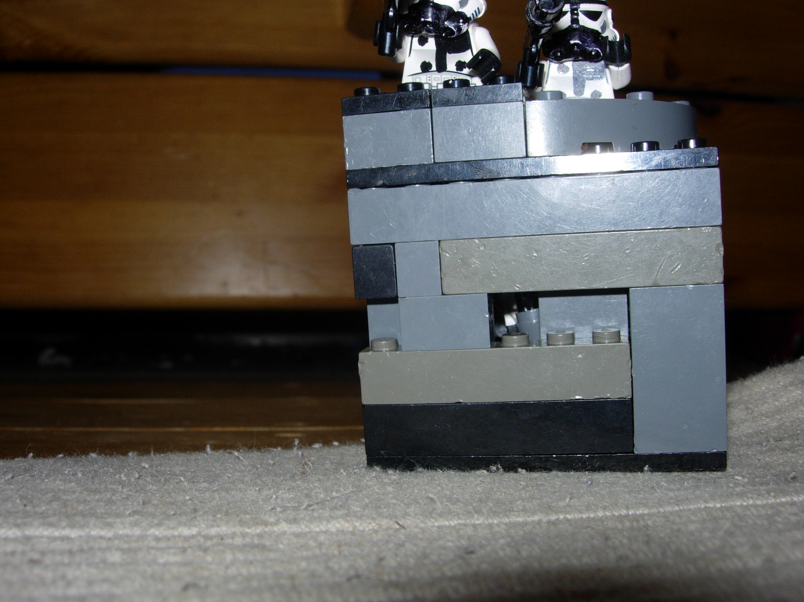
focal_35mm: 39
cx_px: 409
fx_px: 906
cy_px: 303
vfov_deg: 36.8
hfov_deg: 47.9
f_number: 4.8
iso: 79
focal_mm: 7.8
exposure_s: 1/64
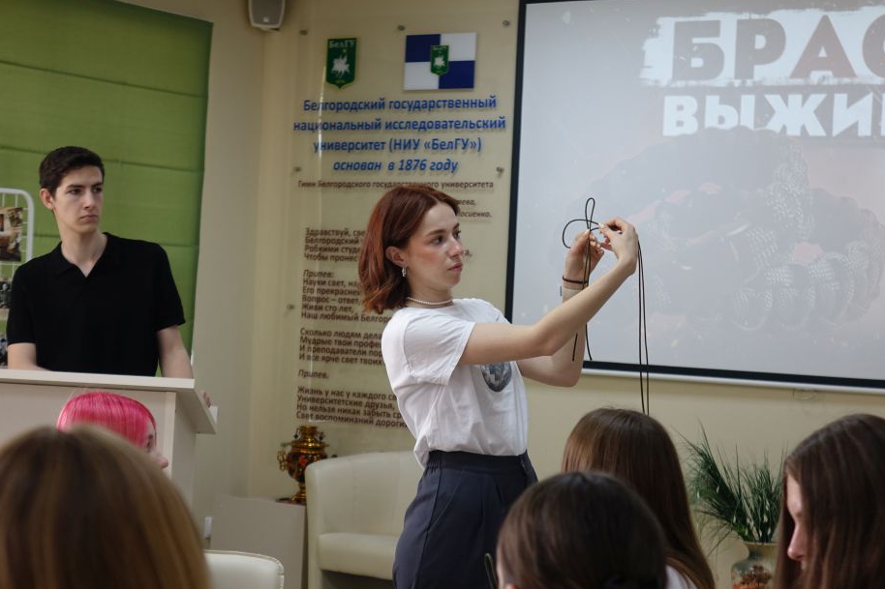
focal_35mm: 81
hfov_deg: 25.1
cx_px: 450
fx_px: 1991
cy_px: 297
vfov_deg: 16.8
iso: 200
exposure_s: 1/80
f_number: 2.8
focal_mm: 27.11
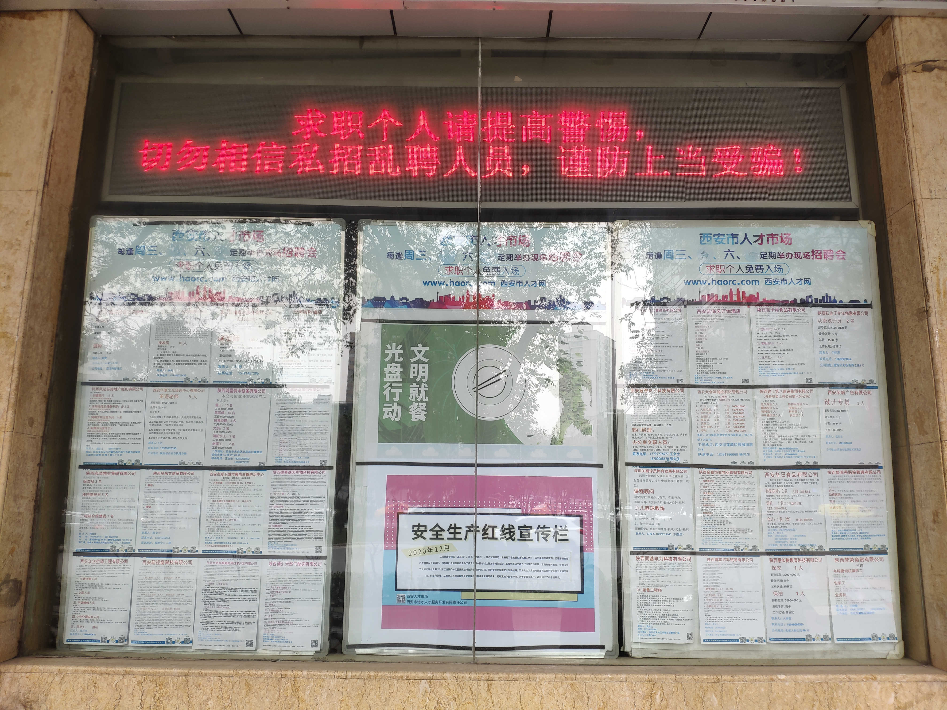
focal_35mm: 21
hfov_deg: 79.0
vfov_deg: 63.4
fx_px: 575
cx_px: 474
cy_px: 355
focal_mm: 4.22
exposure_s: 1/100
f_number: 1.8
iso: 103
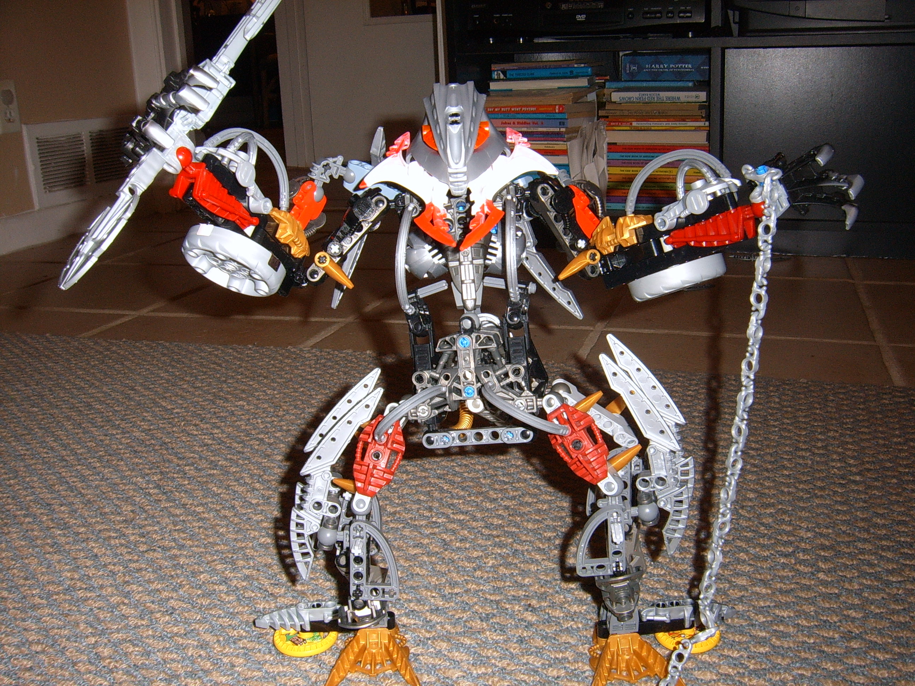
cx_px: 458
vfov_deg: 40.7
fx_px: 925
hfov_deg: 52.6
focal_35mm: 35
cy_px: 343
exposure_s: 1/30
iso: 69
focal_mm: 5.8
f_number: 5.8
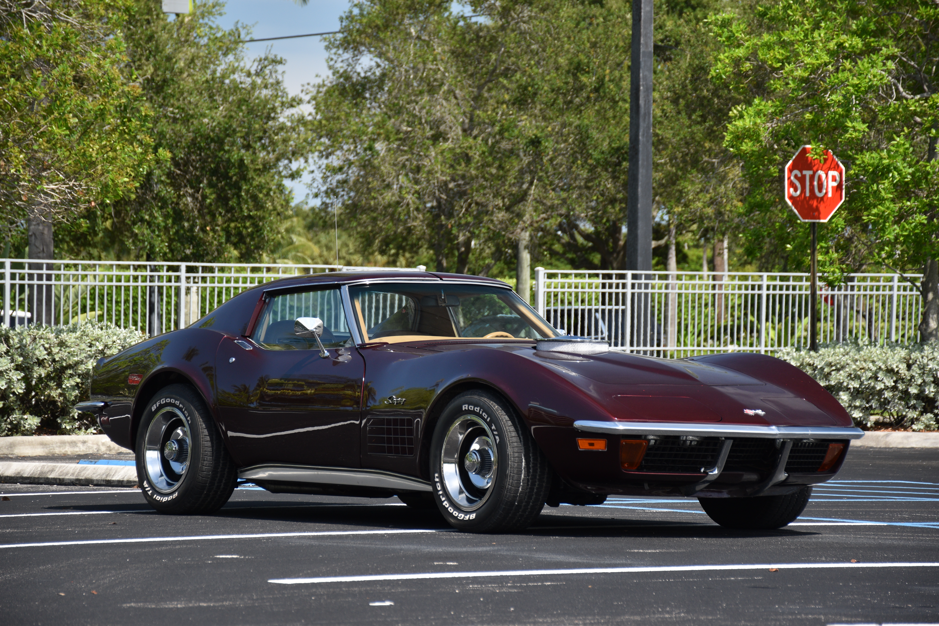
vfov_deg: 9.6
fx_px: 3717
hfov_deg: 14.4
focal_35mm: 142
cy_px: 313
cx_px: 470
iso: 200
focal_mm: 95
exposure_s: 1/320
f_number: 5.3
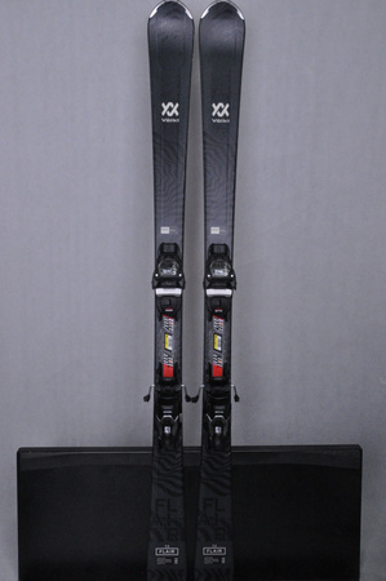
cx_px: 193
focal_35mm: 36
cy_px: 290
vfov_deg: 53.2
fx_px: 580
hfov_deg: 36.8
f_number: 11
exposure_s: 1/125
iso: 3200
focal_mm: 24
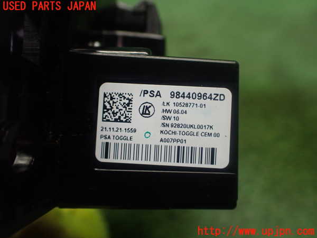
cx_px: 158
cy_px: 119
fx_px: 275
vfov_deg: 46.8
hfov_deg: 60.0
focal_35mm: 30
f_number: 2.3
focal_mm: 5.4
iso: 320
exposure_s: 1/125
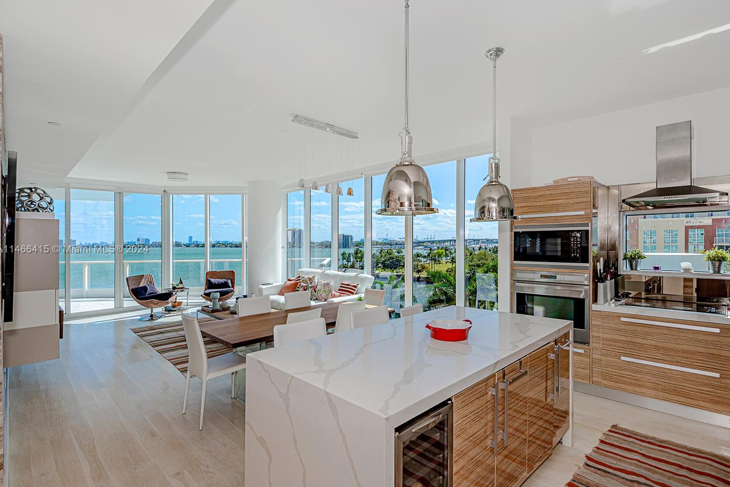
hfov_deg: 90.0
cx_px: 381
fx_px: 365
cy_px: 250
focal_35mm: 18
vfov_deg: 67.4
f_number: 8
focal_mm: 17
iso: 400
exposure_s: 1/200
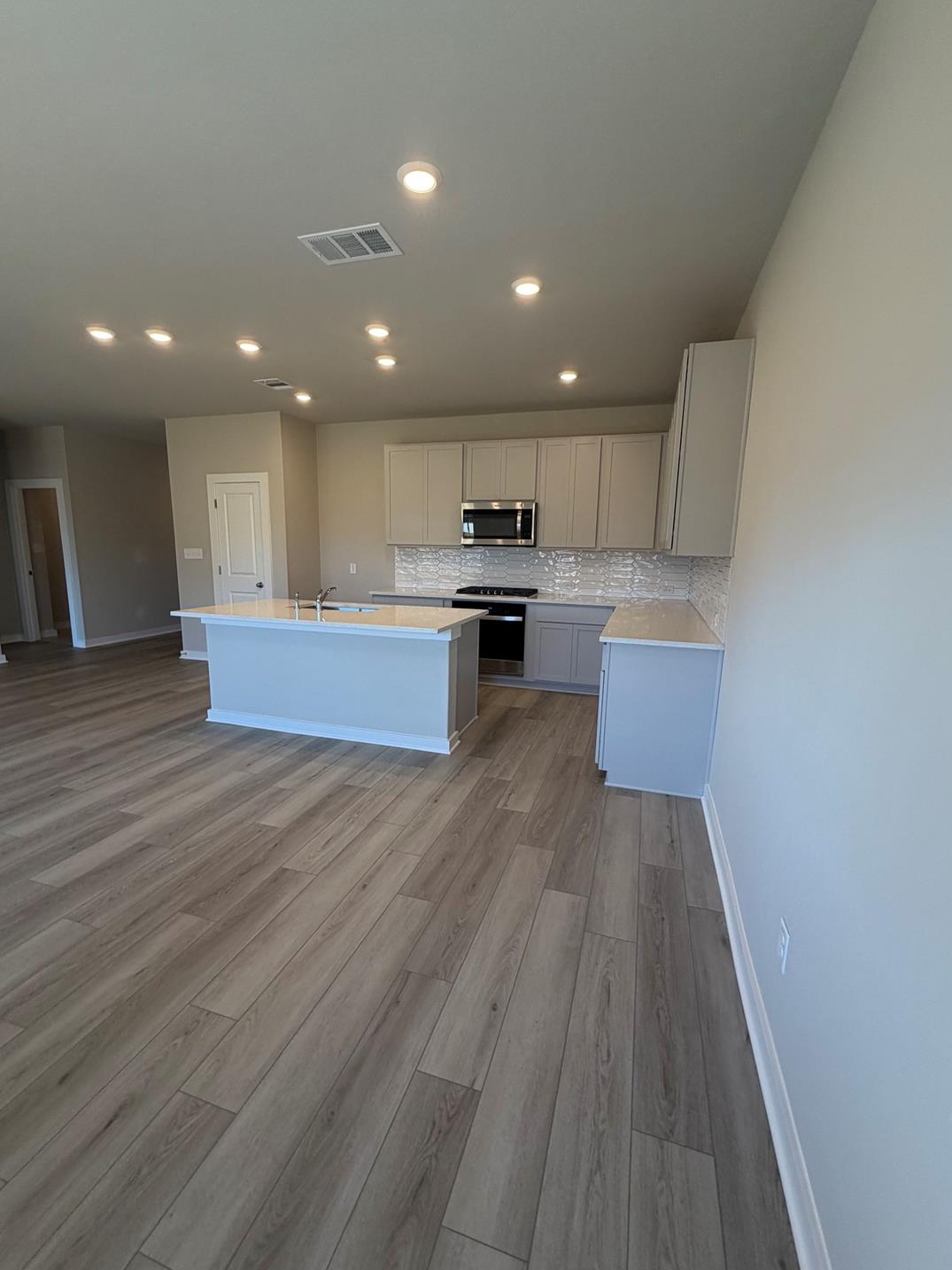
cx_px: 468
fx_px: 550
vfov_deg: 98.2
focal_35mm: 15
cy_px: 646
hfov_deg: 81.7
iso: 160
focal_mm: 2.22
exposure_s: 1/120
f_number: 2.2
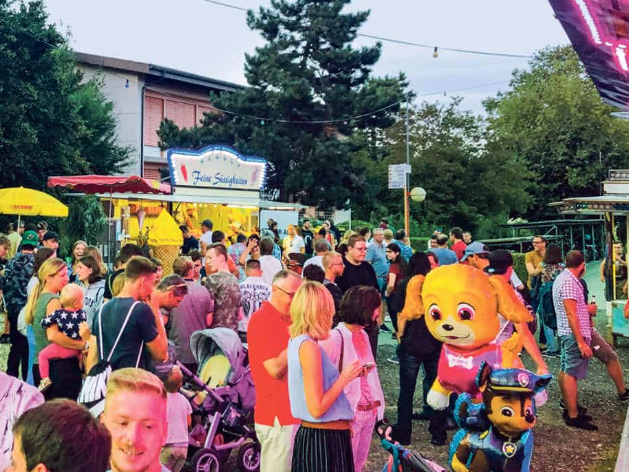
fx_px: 891
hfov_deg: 37.2
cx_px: 104
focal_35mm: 49
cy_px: 130
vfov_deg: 29.3
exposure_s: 1/100
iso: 100
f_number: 1.8
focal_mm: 4
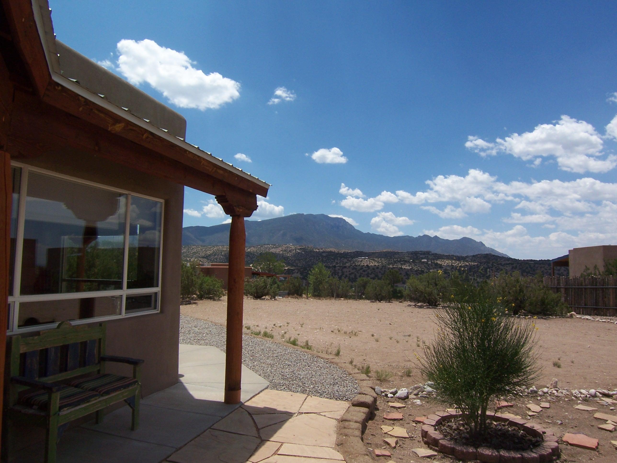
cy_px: 232
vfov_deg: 58.9
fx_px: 410
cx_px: 308
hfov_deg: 73.9
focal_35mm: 23
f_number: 5.6
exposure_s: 1/500
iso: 64
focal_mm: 3.8
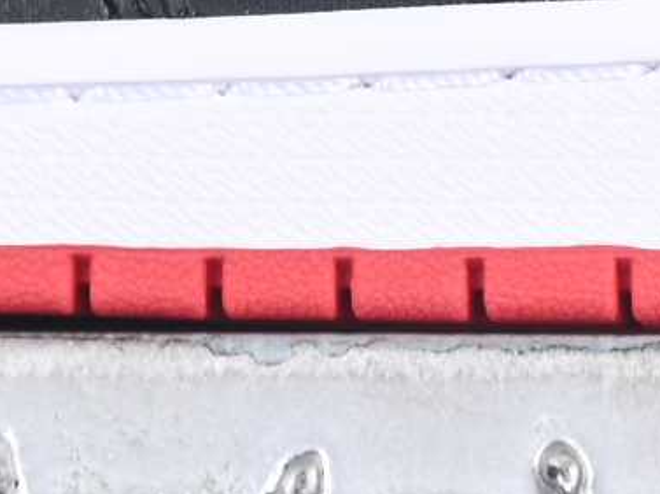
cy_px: -646
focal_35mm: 533
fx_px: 10153
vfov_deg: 2.8
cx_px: 277
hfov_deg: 3.7
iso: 160
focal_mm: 50
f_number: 6.3
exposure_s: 1/60
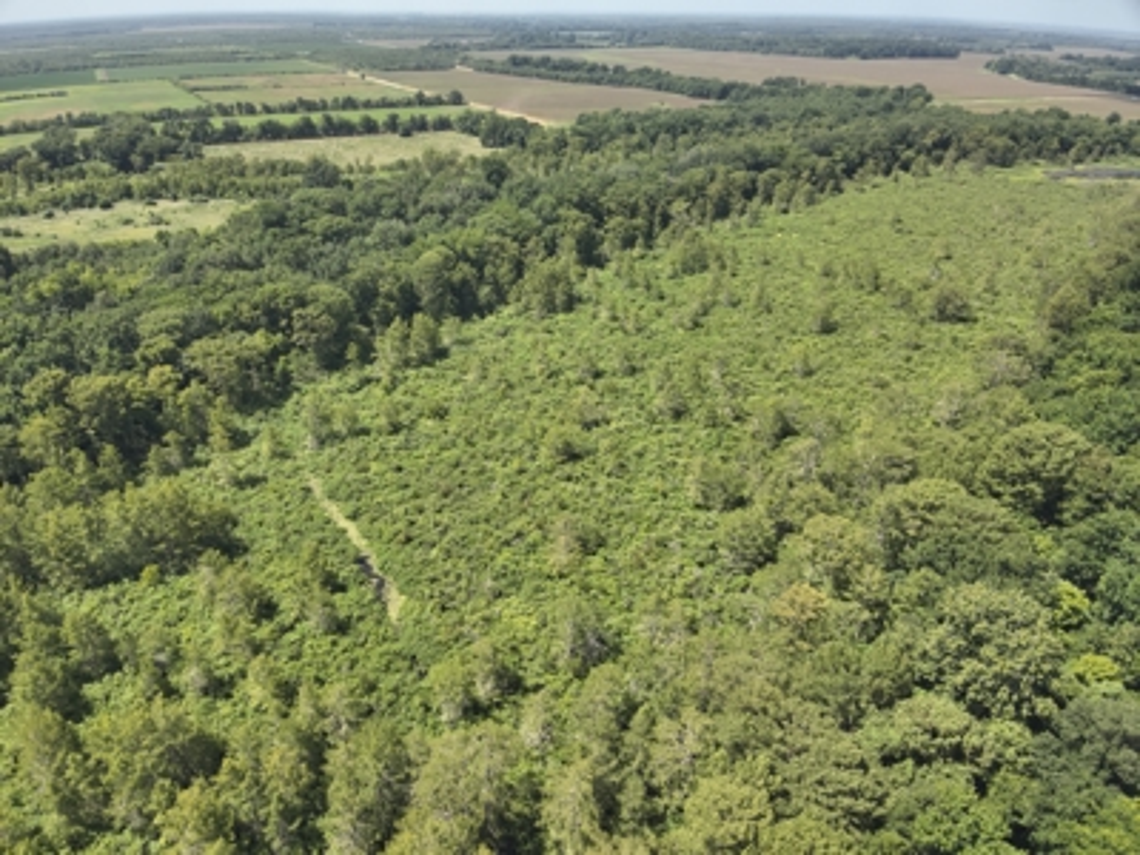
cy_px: 428
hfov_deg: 71.6
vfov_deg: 56.8
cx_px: 570
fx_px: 790
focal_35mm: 24
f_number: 2.8
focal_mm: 4.4
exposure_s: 1/500
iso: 100
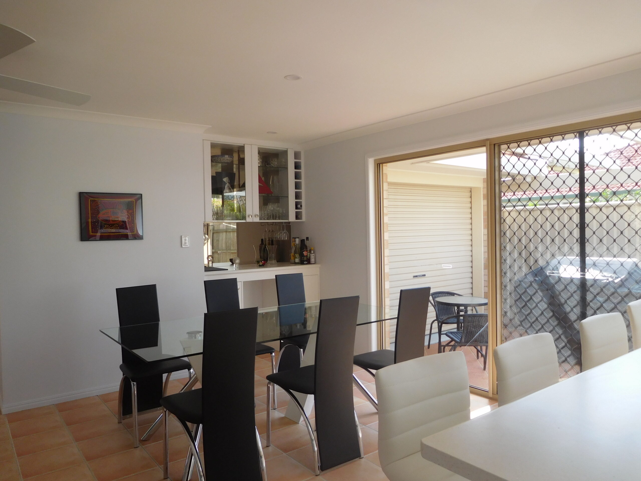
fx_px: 463
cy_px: 240
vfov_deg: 54.9
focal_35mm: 25
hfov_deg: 69.4
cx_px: 320
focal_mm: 4.5
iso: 125
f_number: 3.4
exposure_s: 1/125
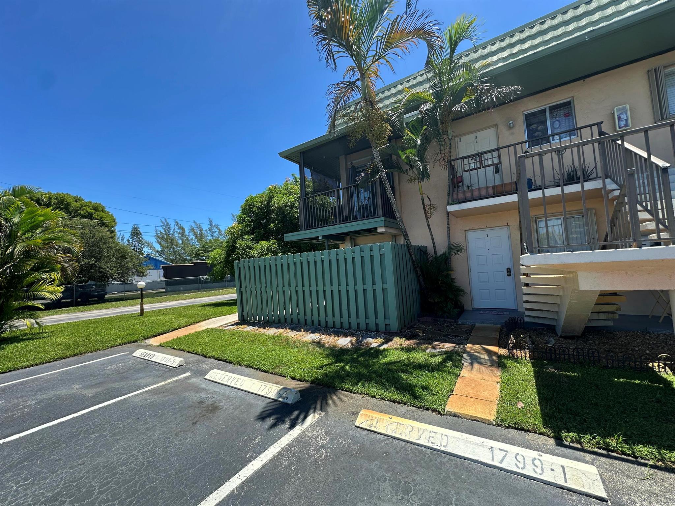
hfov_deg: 102.1
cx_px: 338
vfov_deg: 85.7
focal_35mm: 14
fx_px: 273
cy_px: 253
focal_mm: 2.22
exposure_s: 1/654
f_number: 2.2
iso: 40
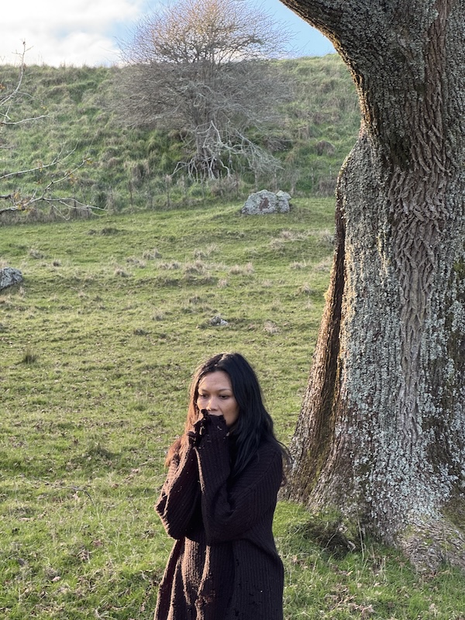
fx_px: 1379
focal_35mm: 77
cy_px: 310
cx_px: 232
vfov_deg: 25.3
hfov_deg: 19.1
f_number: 2.8
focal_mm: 9
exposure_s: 1/99
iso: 100
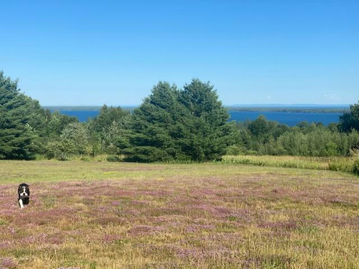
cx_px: 180
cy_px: 134
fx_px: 539
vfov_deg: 28.0
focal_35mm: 52
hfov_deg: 36.8
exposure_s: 1/1845
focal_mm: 6
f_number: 2
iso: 20
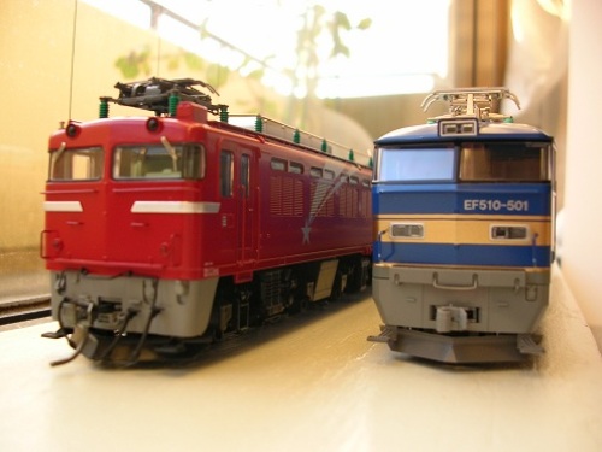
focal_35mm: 35
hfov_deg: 52.6
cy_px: 226
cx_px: 301
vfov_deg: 40.7
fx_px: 609
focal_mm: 5.8
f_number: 2.8
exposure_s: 1/14.7
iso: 50
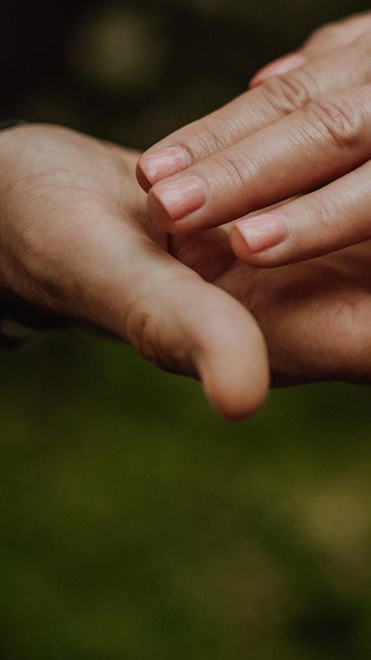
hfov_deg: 11.8
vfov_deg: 20.6
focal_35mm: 102
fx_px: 1784
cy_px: 96
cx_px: 351
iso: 1600
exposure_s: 1/2500
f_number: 1.8
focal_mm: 35
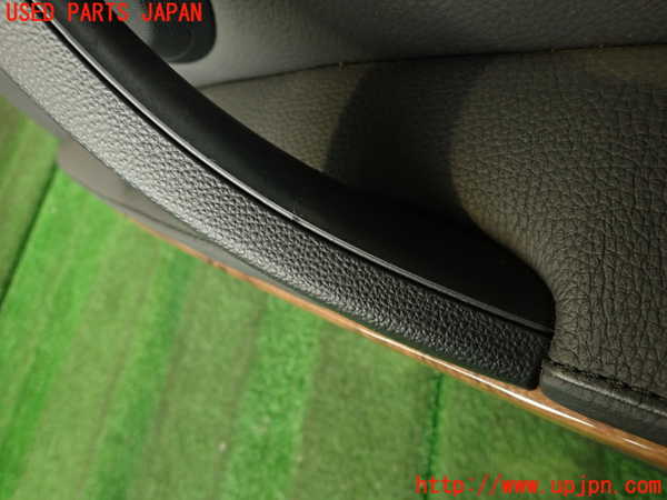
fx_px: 482
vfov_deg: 54.9
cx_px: 334
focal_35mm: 25
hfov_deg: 69.4
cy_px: 250
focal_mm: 4.5
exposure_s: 1/30
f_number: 2
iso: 400
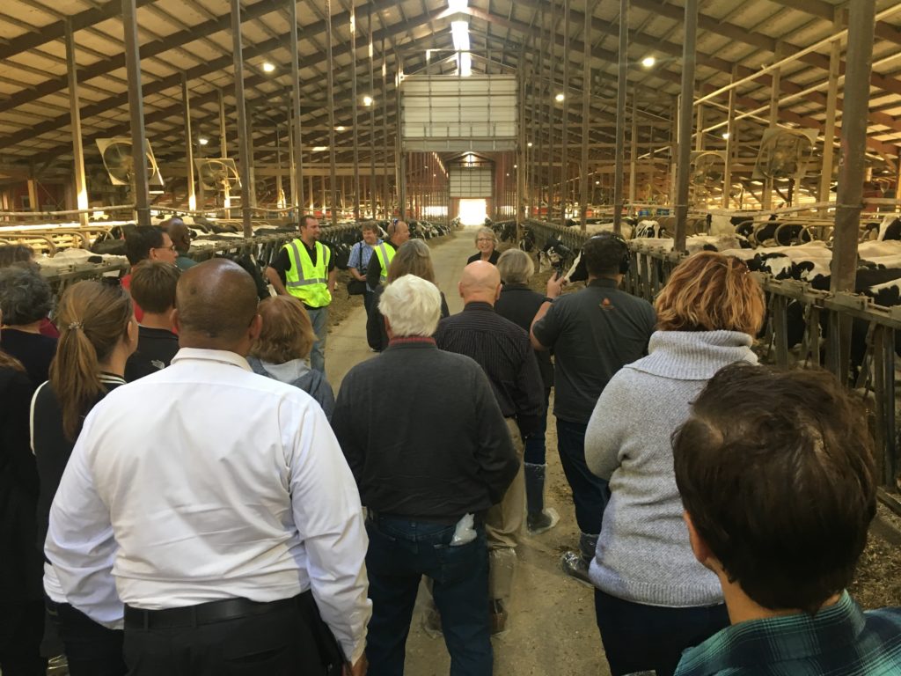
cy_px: 338
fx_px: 755
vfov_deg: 48.2
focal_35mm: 29
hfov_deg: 61.7
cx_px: 450
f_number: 2.2
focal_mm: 4.15
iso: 80
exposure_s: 1/30
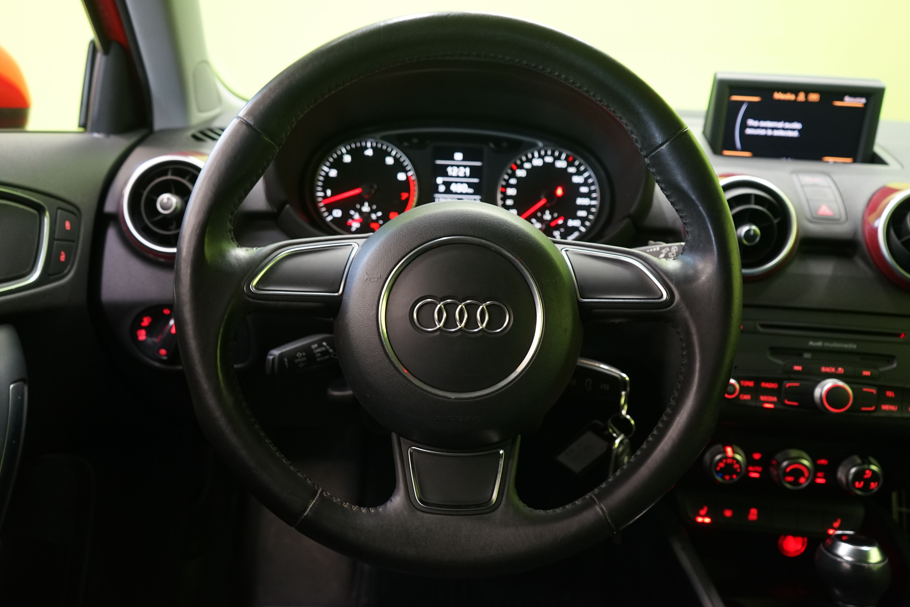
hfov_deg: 63.7
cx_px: 455
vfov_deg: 45.0
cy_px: 304
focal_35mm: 29
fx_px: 733
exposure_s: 1/15
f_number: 5
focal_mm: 29
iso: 1600
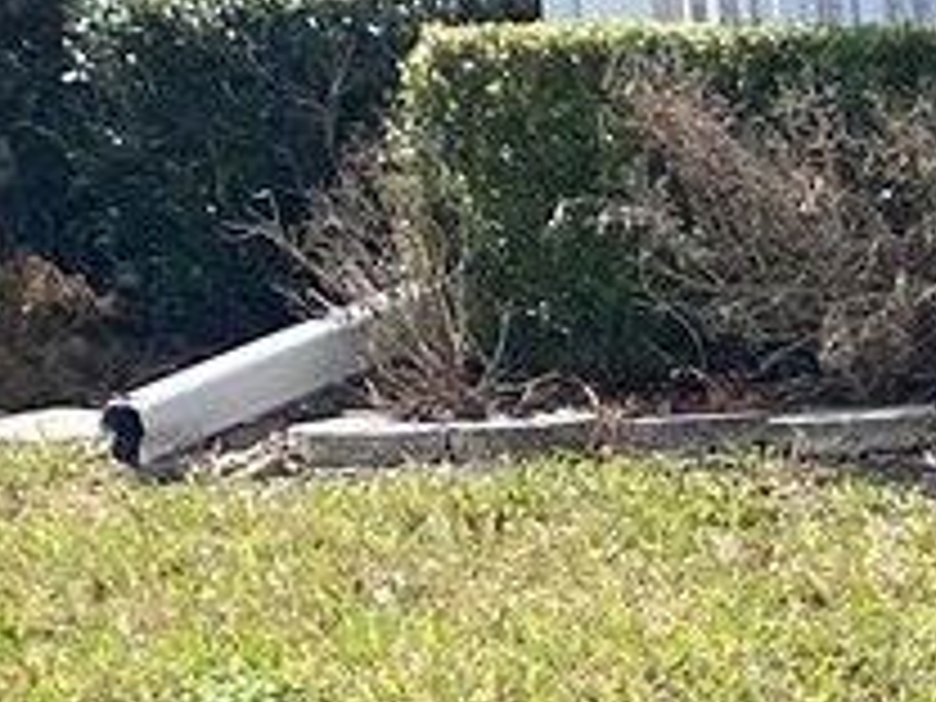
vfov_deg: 7.4
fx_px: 5408
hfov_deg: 8.6
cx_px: 2619
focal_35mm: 200
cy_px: 864
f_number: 1.8
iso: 32
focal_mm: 4.25
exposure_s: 1/1346
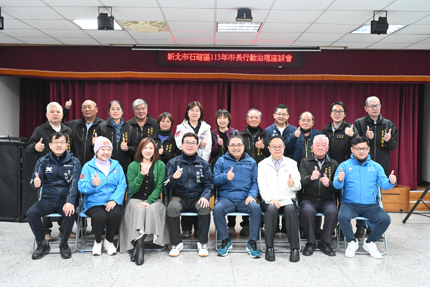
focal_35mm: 36
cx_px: 215
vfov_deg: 36.9
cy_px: 144
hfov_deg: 53.1
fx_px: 430
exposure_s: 1/125
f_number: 4.5
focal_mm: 36
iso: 5000
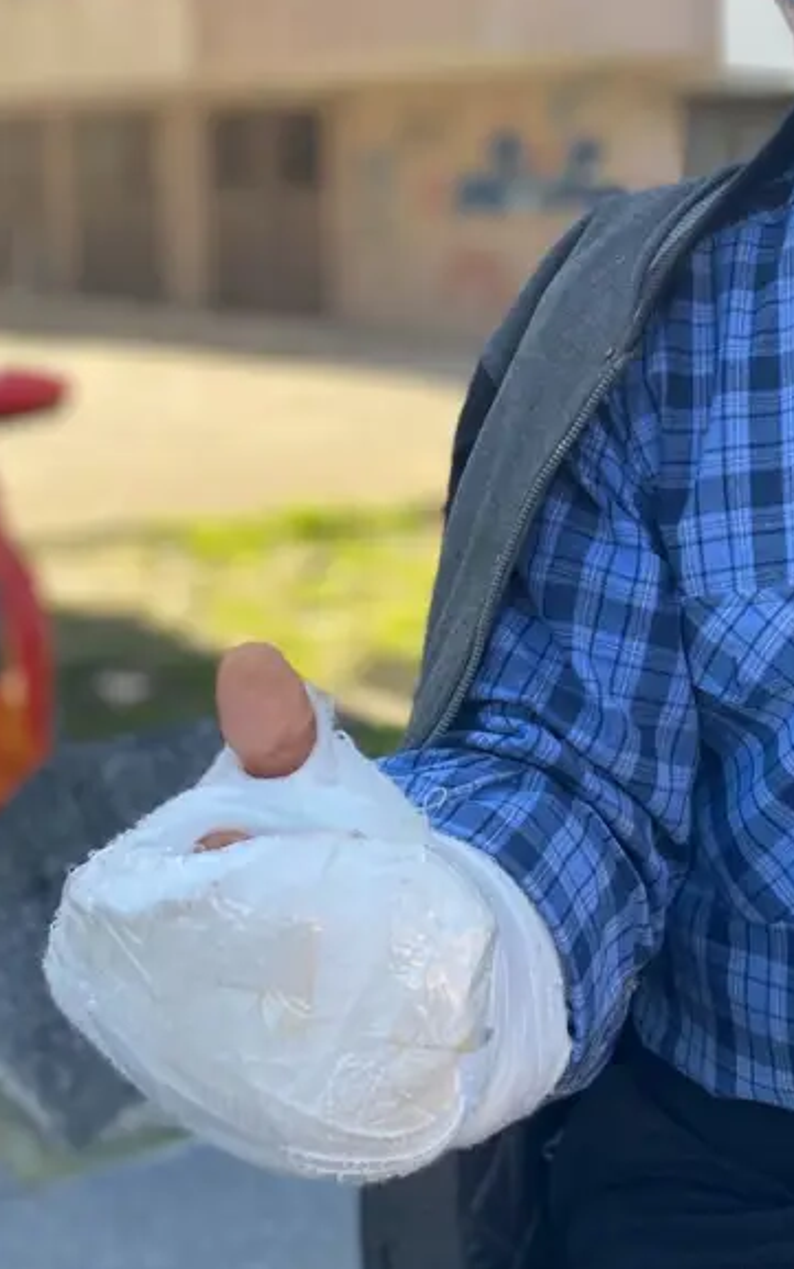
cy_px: 366
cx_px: 959
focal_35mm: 56
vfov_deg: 35.7
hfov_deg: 21.5
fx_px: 1937
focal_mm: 4.25
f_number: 1.8
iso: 32
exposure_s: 1/623
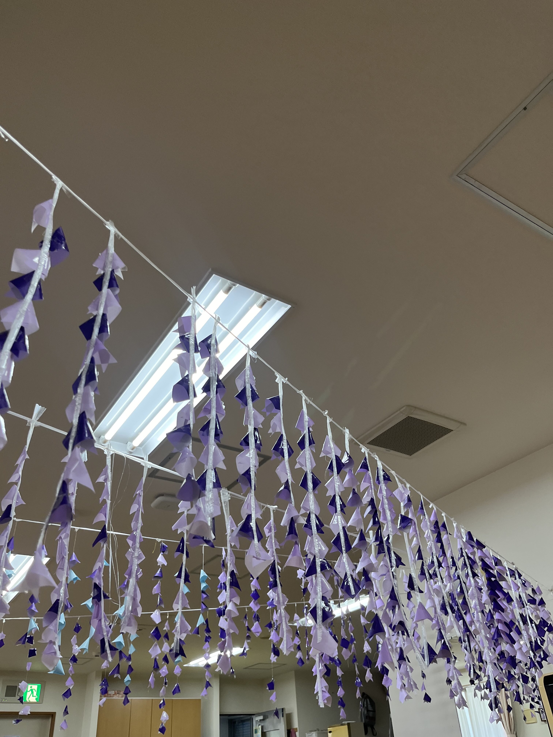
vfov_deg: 67.3
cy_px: 368
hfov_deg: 53.1
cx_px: 276
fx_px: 554
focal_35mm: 26
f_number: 1.6
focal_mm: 5.1
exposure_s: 1/120
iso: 125
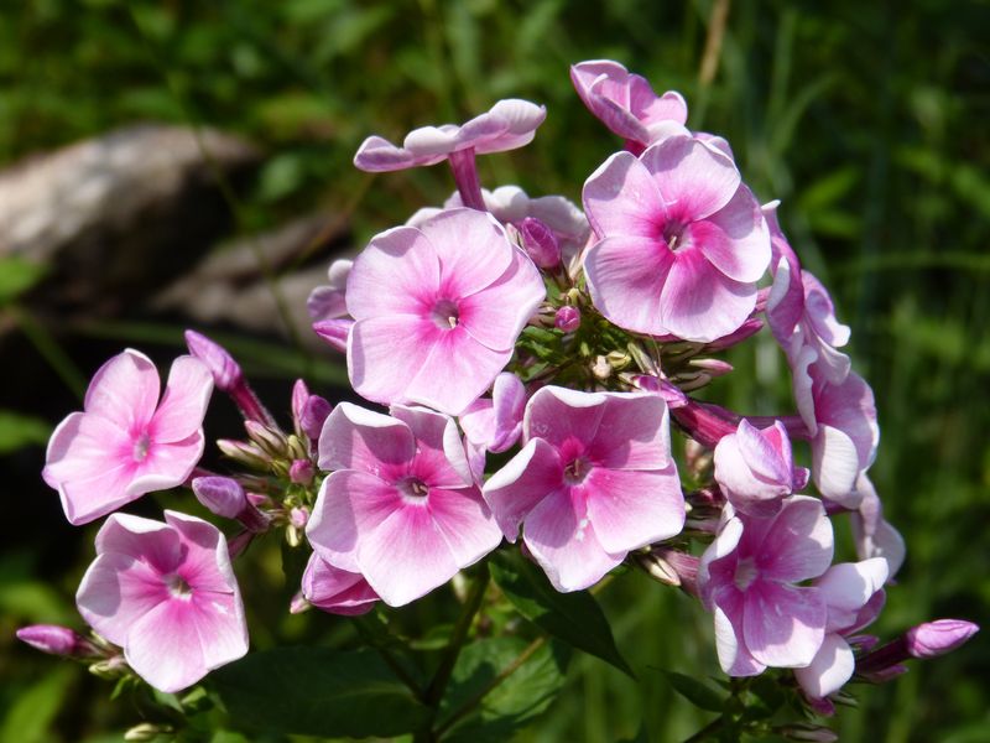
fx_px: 2946
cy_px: 372
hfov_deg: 19.1
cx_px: 495
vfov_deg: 14.4
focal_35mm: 103
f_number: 4
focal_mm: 18.6
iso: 100
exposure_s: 1/1000
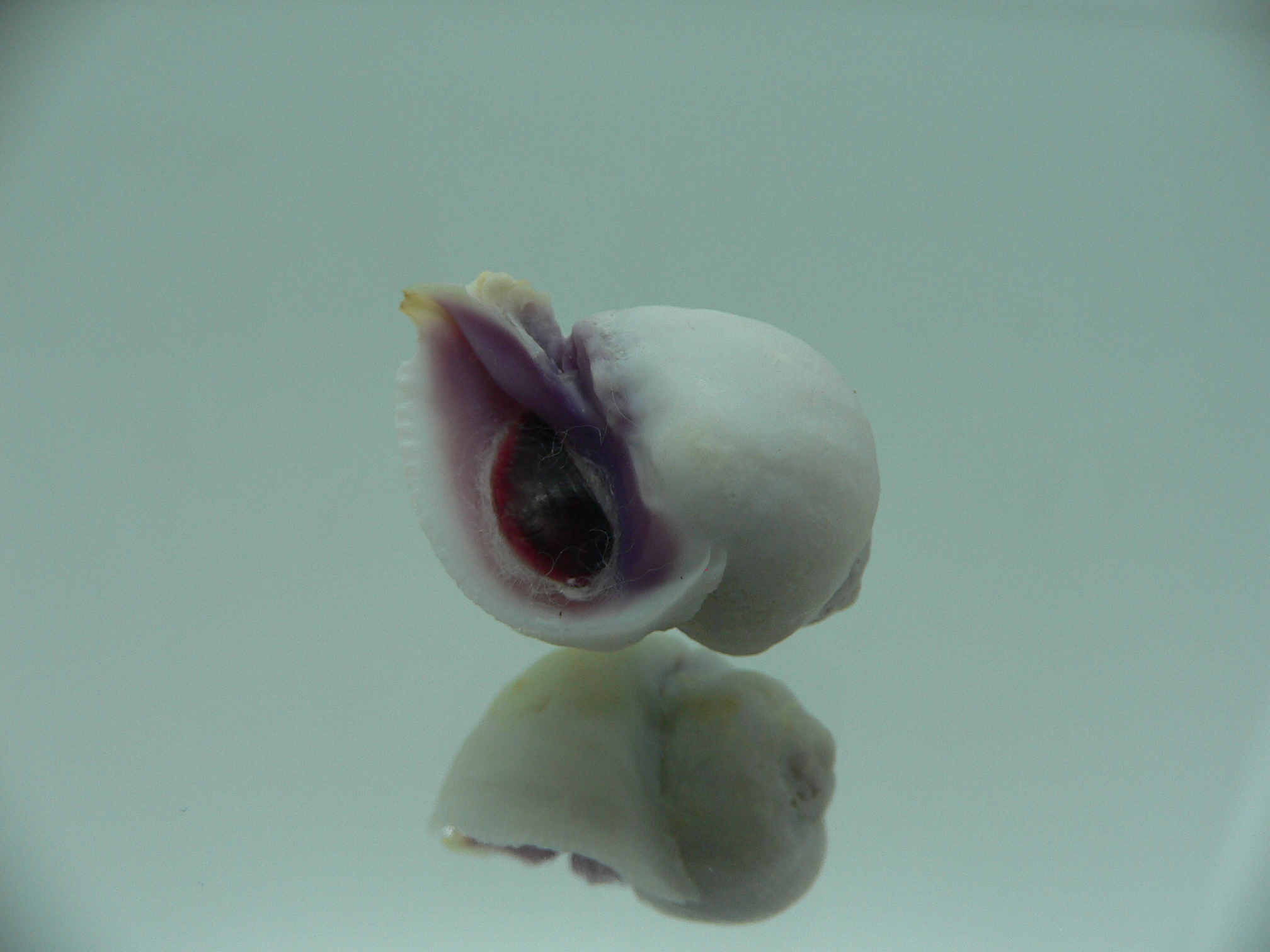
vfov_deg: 40.7
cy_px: 476
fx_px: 1284
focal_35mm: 35
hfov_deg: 52.6
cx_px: 635
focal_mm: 4.6
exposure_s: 1/80
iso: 80
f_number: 2.8
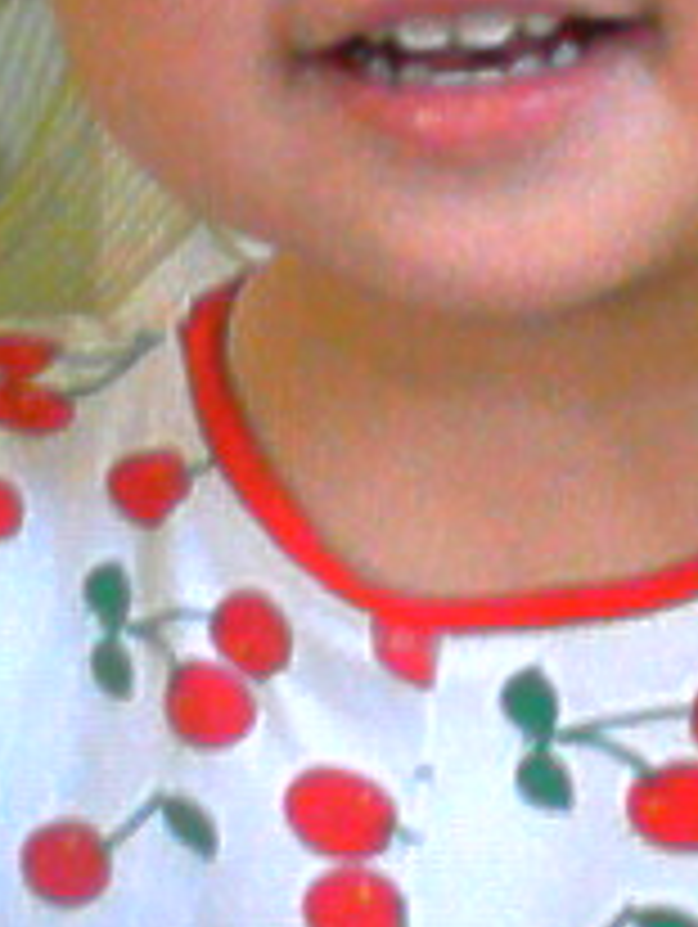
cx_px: 486
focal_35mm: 90
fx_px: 2415
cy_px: 338
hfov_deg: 16.4
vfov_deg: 21.7
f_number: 2.8
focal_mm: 1.5
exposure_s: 1/23.8
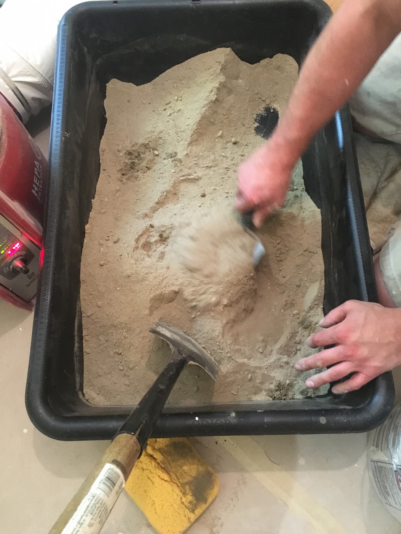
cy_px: 267
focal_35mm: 29
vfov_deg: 61.7
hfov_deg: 48.2
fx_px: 448
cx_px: 200
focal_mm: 4.15
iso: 250
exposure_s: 1/15
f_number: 2.2
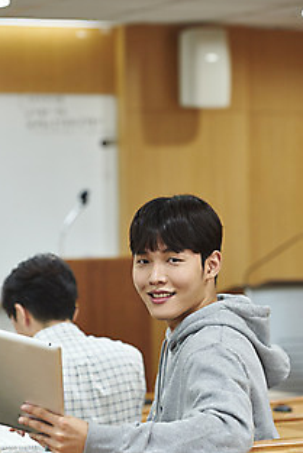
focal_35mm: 156
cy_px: 284
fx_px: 1967
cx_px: 130
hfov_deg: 8.8
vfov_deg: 13.1
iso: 1600
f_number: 3.5
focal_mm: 122
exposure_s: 1/160
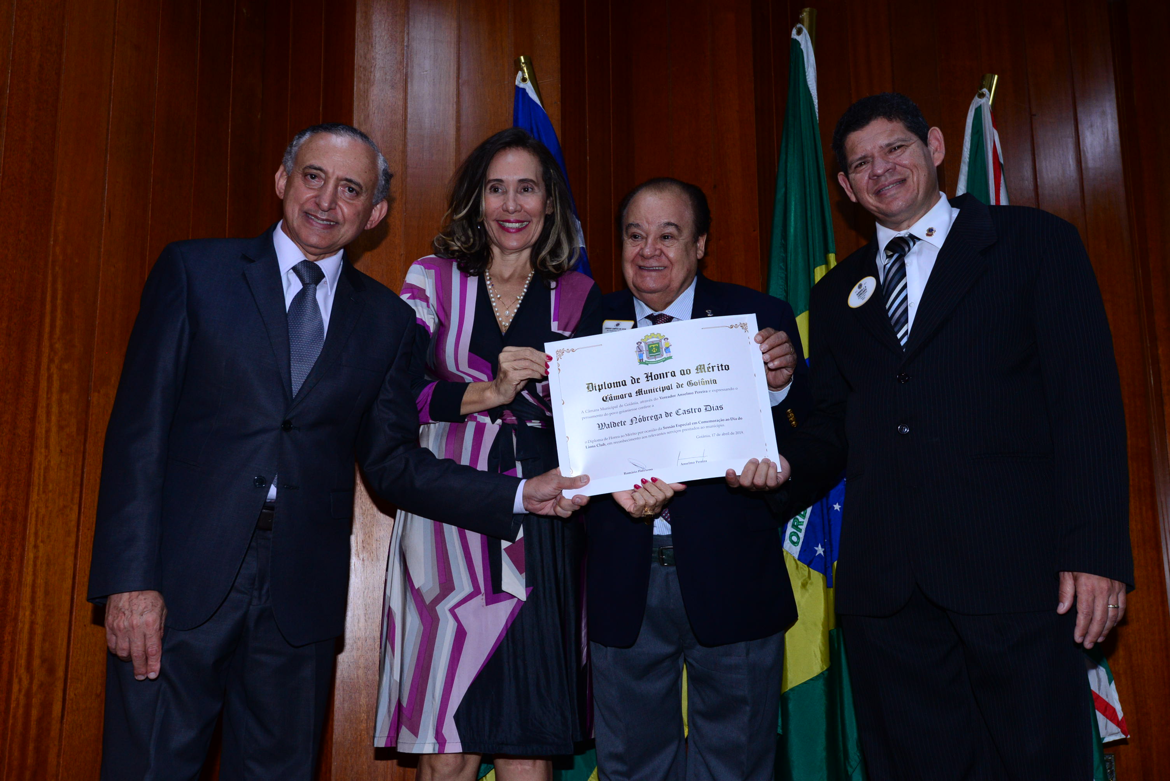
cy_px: 390
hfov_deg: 54.4
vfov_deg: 37.9
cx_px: 585
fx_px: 1138
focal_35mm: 35
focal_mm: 35
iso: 1600
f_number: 7.1
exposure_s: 1/125
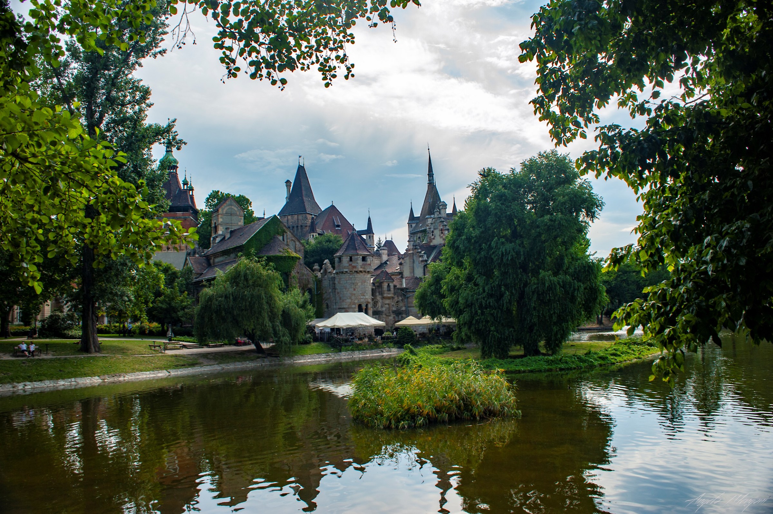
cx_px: 386
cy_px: 257
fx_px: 601
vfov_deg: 46.3
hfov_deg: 65.5
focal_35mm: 28
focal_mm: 28
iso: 250
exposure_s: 1/400
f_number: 8
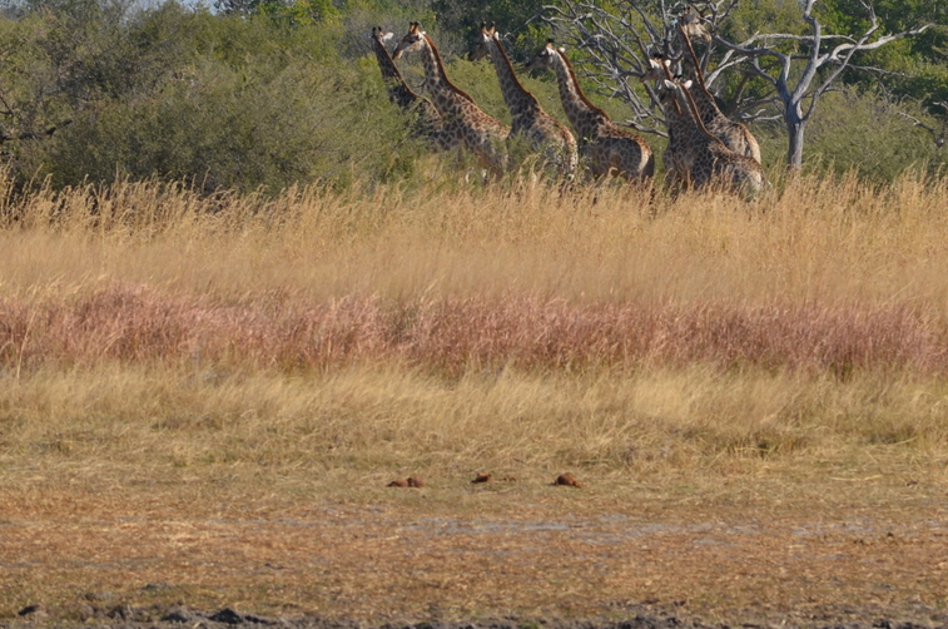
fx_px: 13328
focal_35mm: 507
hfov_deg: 4.1
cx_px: 751
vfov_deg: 2.7
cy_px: 197
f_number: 7.1
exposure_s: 1/800
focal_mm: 200
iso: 200
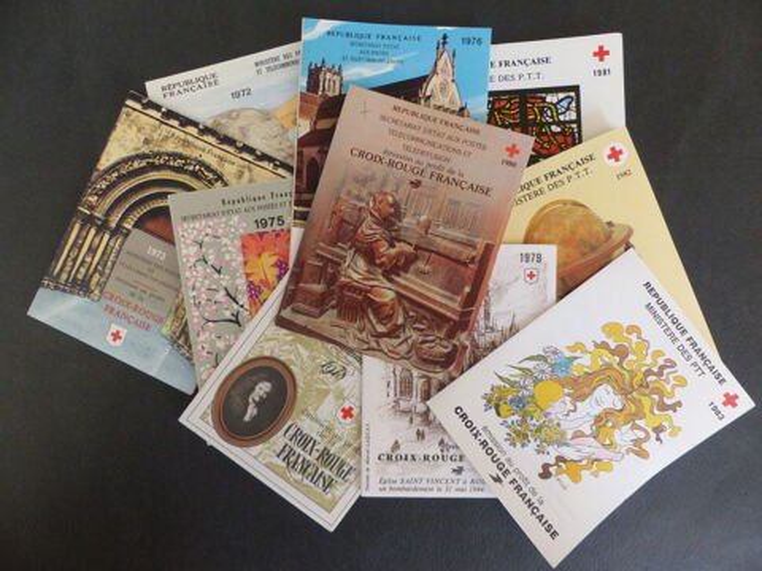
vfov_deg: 54.9
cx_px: 381
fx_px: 550
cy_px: 286
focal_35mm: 25
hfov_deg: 69.4
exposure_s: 1/50
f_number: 2.8
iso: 400
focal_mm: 4.5
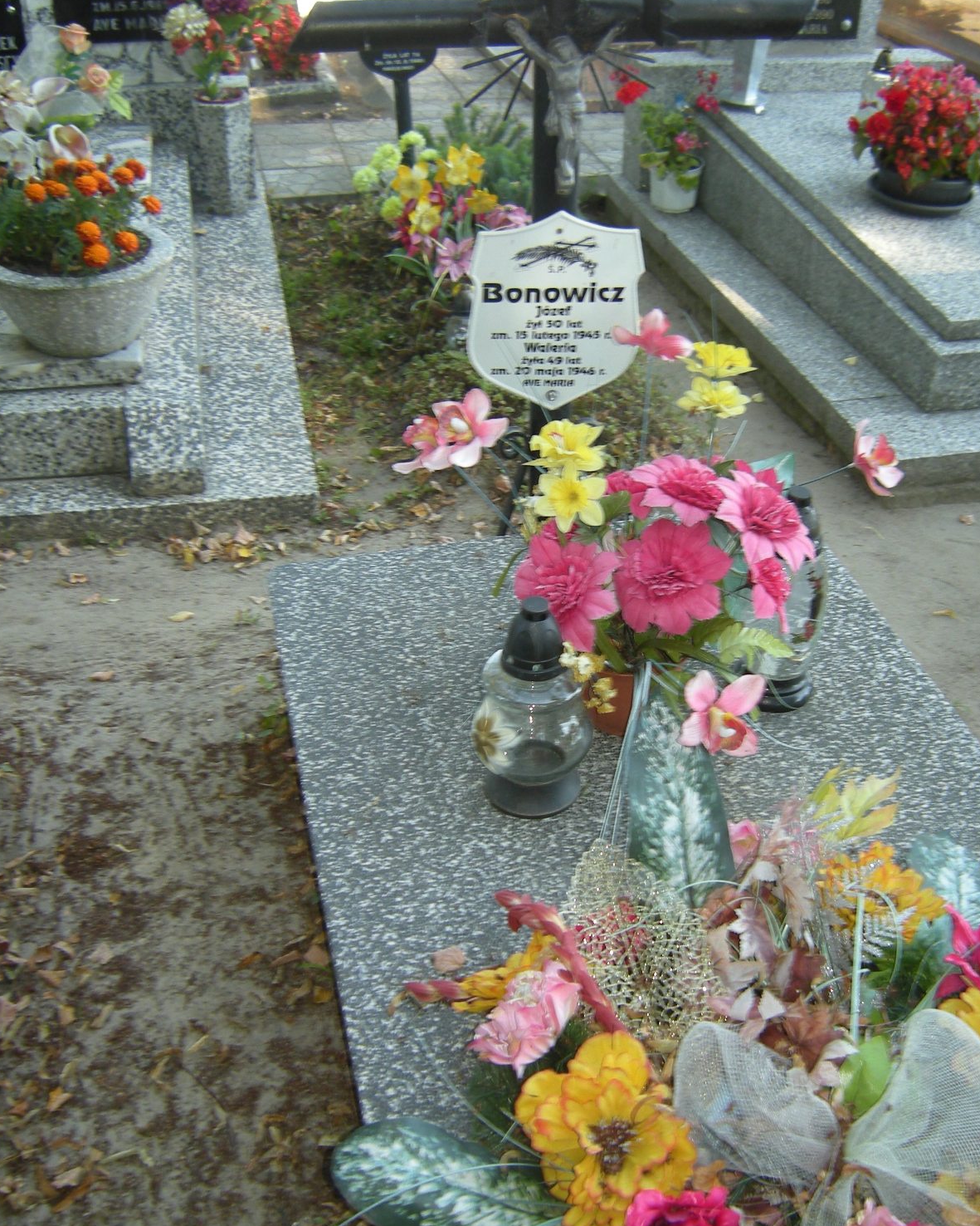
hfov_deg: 41.0
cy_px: 589
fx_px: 1305
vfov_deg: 50.3
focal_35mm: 36
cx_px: 582
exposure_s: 1/59.2
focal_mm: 4.7
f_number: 2.8
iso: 64
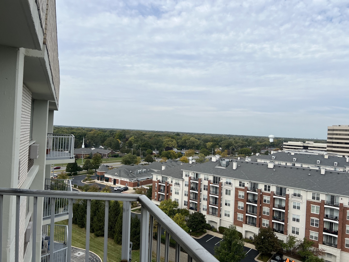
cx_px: 174
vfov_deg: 53.1
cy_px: 131
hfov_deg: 67.3
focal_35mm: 26
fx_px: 262
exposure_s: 1/5319
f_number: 1.5
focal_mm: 5.7
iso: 50
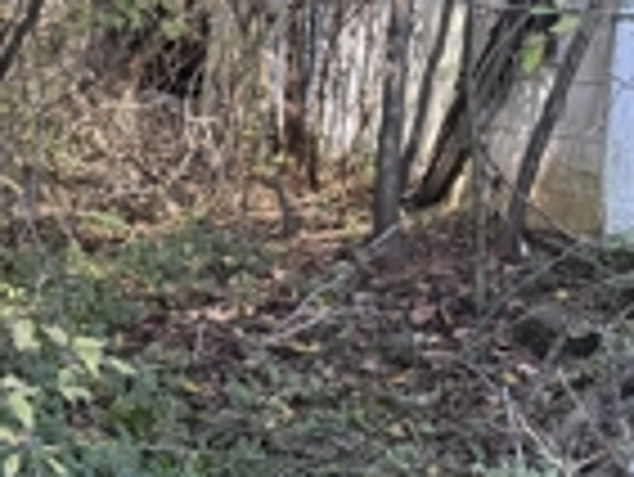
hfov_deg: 24.8
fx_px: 1246
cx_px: -189
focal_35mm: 68
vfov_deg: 21.6
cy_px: 230
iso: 80
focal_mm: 6.76
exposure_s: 1/158
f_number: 1.78
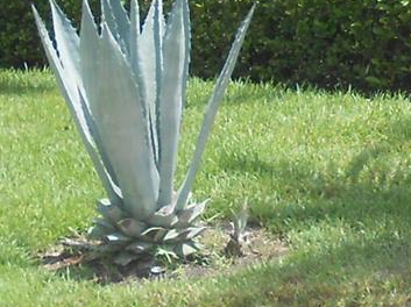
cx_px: 596
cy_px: 97
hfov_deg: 12.5
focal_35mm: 151
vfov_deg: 9.8
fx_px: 1791
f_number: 3.5
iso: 80
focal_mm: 4.6
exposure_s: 1/400
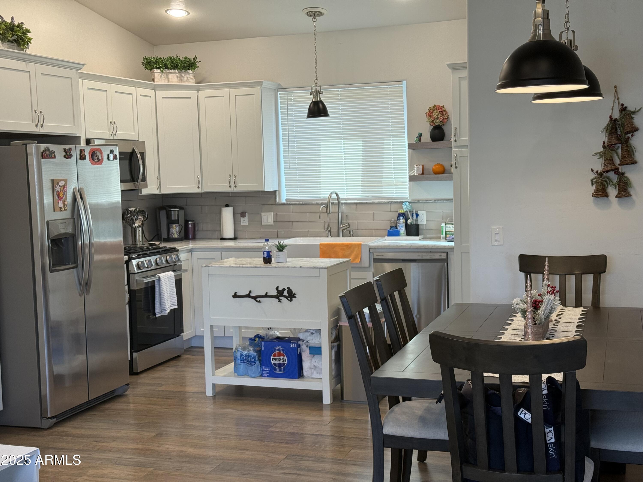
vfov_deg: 30.3
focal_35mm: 48
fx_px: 892
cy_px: 241
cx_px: 322
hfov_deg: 39.7
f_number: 1.78
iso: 50
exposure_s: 1/128
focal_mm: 6.76
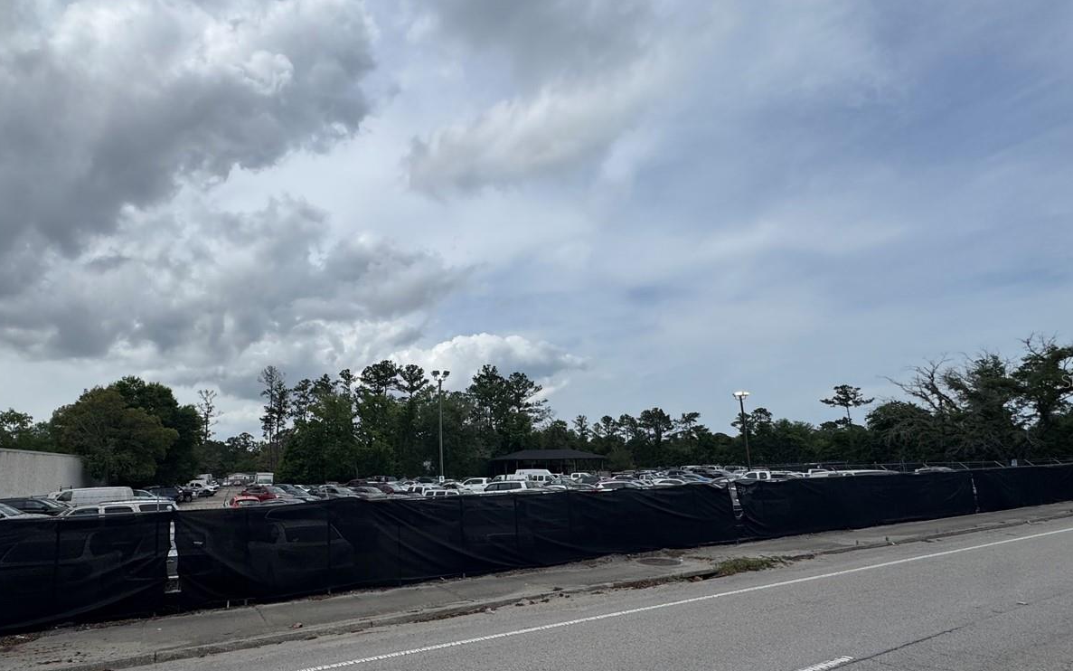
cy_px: 381
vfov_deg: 59.4
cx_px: 423
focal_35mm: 20
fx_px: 585
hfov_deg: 83.9
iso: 50
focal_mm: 2.22
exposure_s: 1/4132
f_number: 2.2
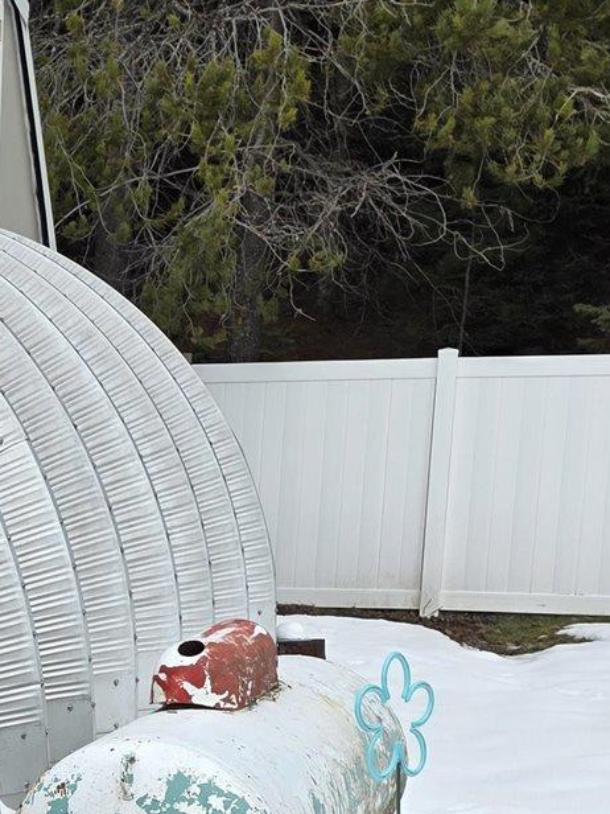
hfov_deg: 14.9
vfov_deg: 22.3
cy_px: 715
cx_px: -495
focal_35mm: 86
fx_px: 2021
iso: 32
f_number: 1.7
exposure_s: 1/359
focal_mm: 6.3
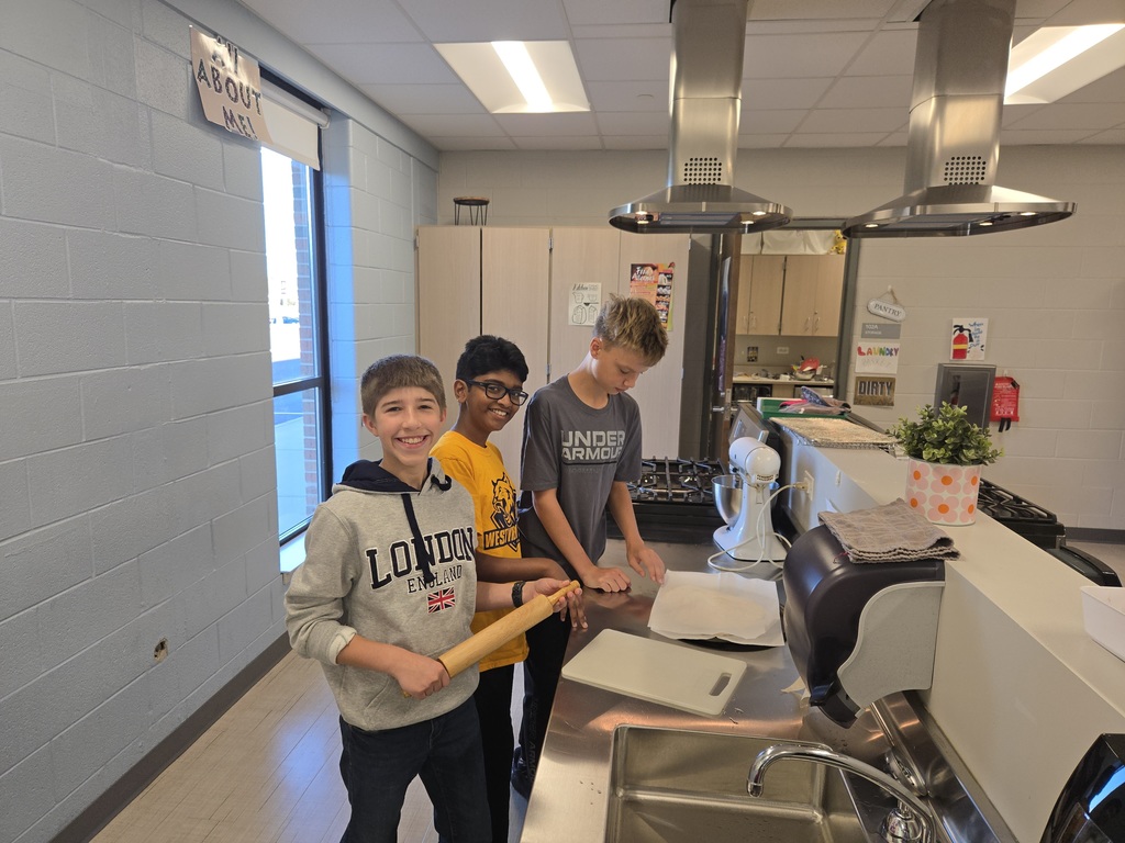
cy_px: 422
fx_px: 747
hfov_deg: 73.9
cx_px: 562
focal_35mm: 23
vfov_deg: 58.9
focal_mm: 5.4
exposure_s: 1/92
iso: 40
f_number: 1.8
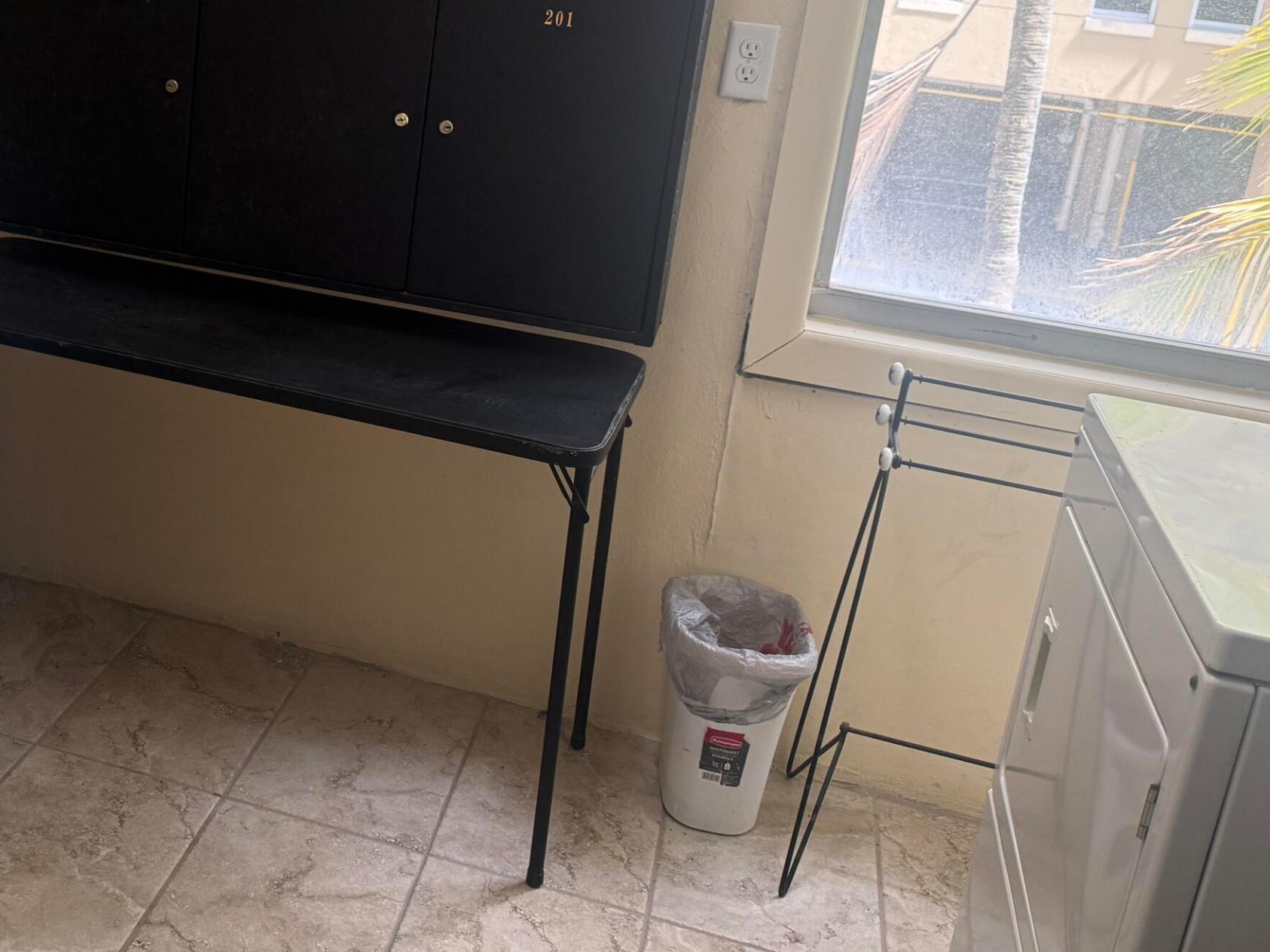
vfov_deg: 34.5
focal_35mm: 41
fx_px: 1504
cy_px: 255
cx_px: 302
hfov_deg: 44.1
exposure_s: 1/195
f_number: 1.78
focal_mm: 6.76
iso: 200
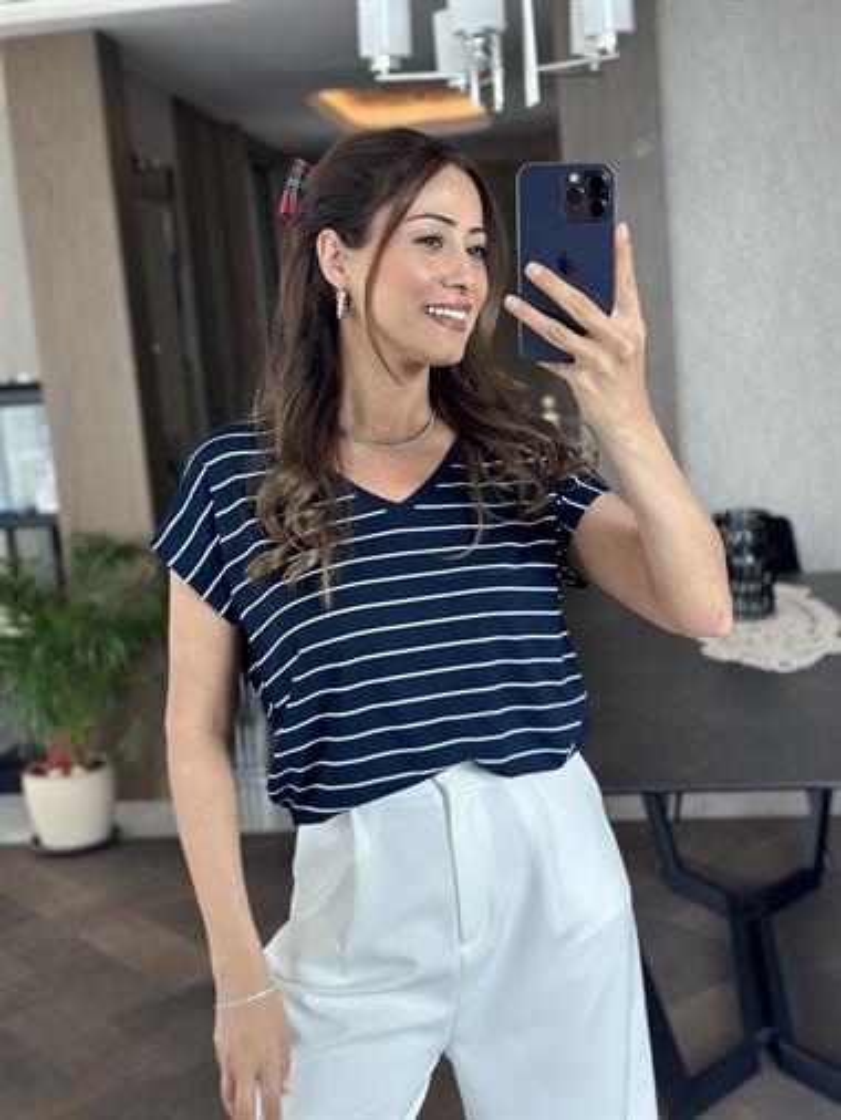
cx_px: 420
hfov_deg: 30.3
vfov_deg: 39.6
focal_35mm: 48
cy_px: 560
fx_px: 1554
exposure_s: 1/100
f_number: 1.78
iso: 125
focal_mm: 6.86
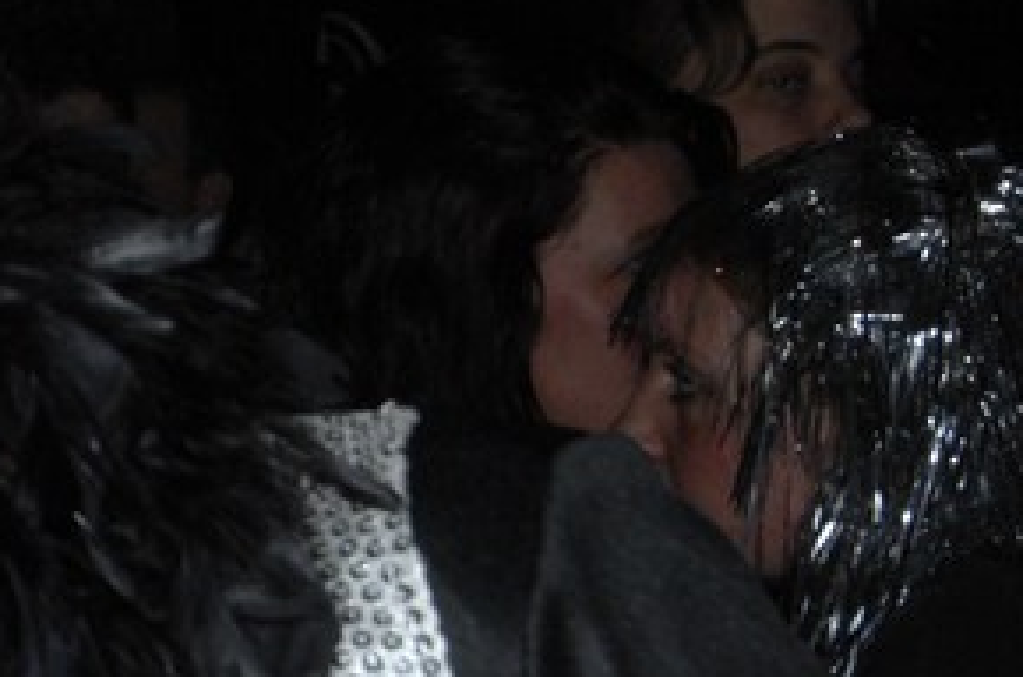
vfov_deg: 8.5
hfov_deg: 11.8
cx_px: -817
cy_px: 434
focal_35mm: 161
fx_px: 4575
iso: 250
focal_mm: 23
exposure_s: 1/125
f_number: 5.6
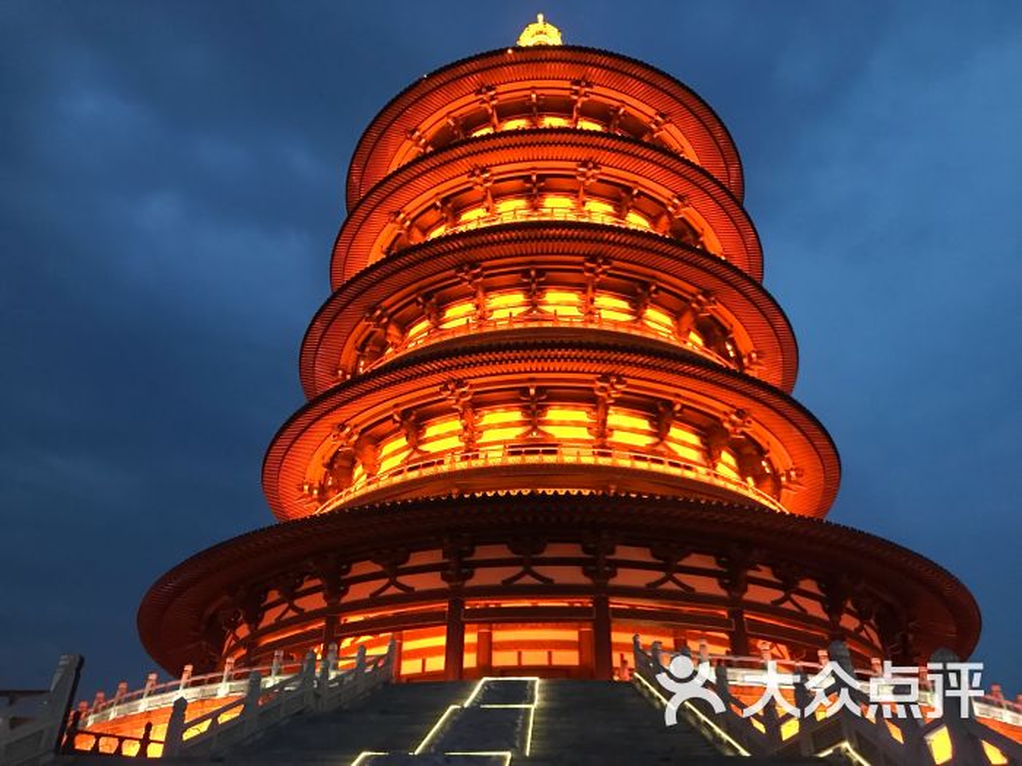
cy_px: 383
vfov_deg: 49.7
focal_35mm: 28
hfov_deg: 63.4
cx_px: 511
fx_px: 827
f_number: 1.8
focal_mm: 3.99
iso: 80
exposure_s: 1/5
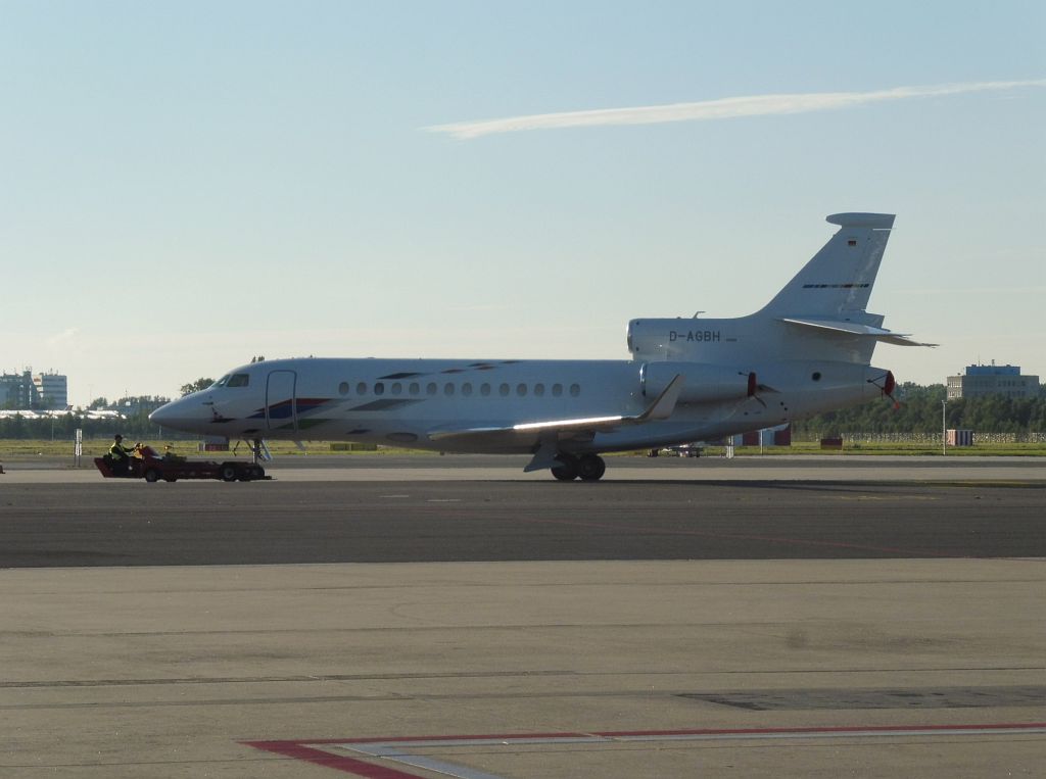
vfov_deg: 9.6
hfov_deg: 12.9
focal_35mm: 154
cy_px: 390
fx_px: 4643
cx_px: 523
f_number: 7.1
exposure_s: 1/500
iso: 100
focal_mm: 27.6
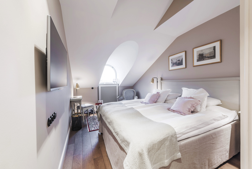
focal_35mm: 14
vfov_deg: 81.3
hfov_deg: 104.2
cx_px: 126
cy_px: 84
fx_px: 98
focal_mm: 14
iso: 64
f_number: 8
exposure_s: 2
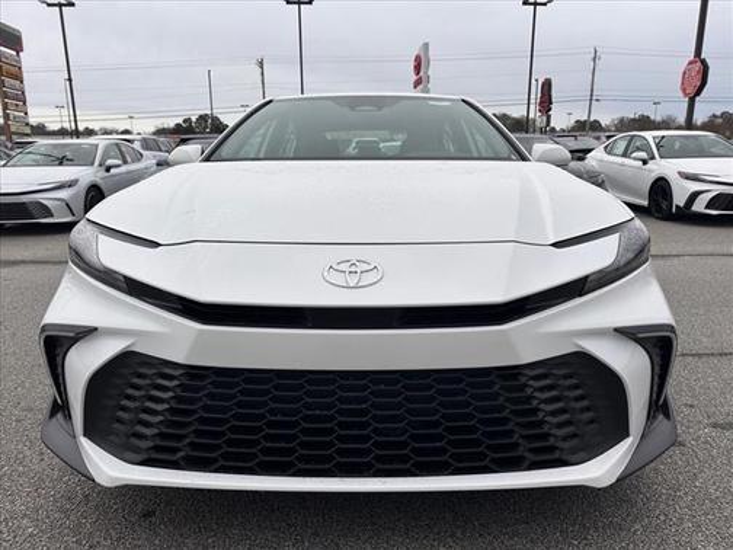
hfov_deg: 71.6
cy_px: 275
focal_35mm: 24
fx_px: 508
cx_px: 366
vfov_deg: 56.8
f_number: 1.78
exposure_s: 1/2591
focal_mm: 6.86
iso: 80
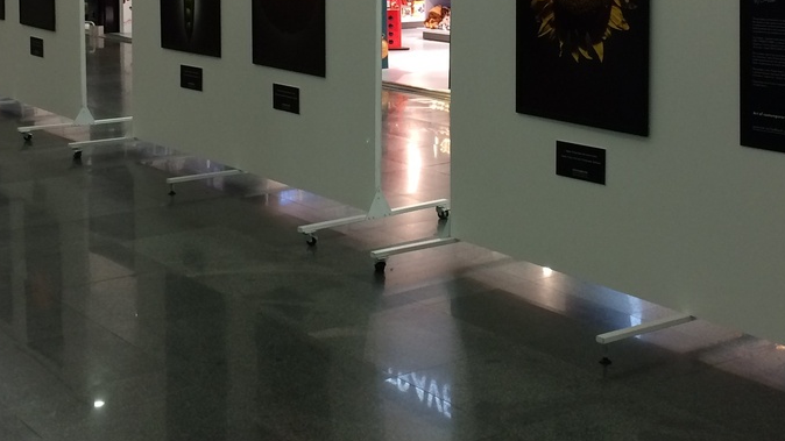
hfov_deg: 34.9
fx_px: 1249
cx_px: 399
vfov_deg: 19.5
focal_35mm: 60
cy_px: 1
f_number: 2.2
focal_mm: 4.15
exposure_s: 1/33
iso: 125
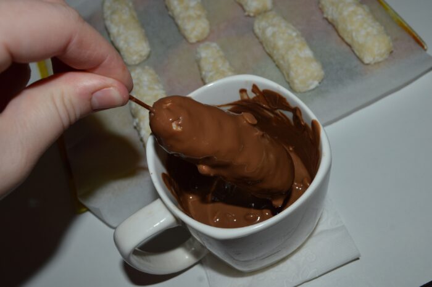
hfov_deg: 53.2
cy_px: 144
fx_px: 431
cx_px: 216
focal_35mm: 36
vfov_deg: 36.8
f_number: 8
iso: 100
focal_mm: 24
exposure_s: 1/60
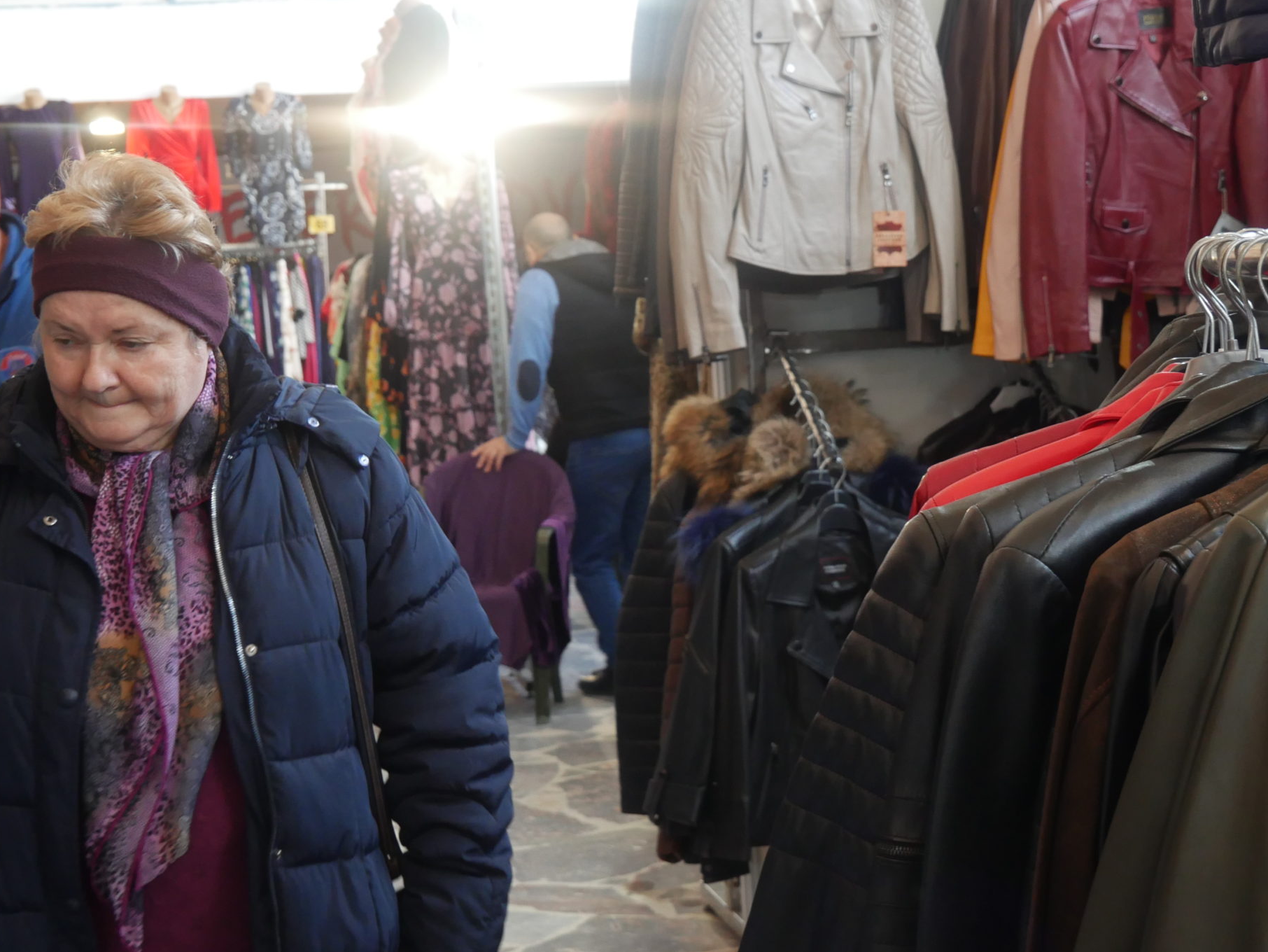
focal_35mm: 65
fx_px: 2382
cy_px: 514
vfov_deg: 22.6
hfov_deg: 29.8
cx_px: 730
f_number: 4.3
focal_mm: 23
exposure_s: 1/60
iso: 1000
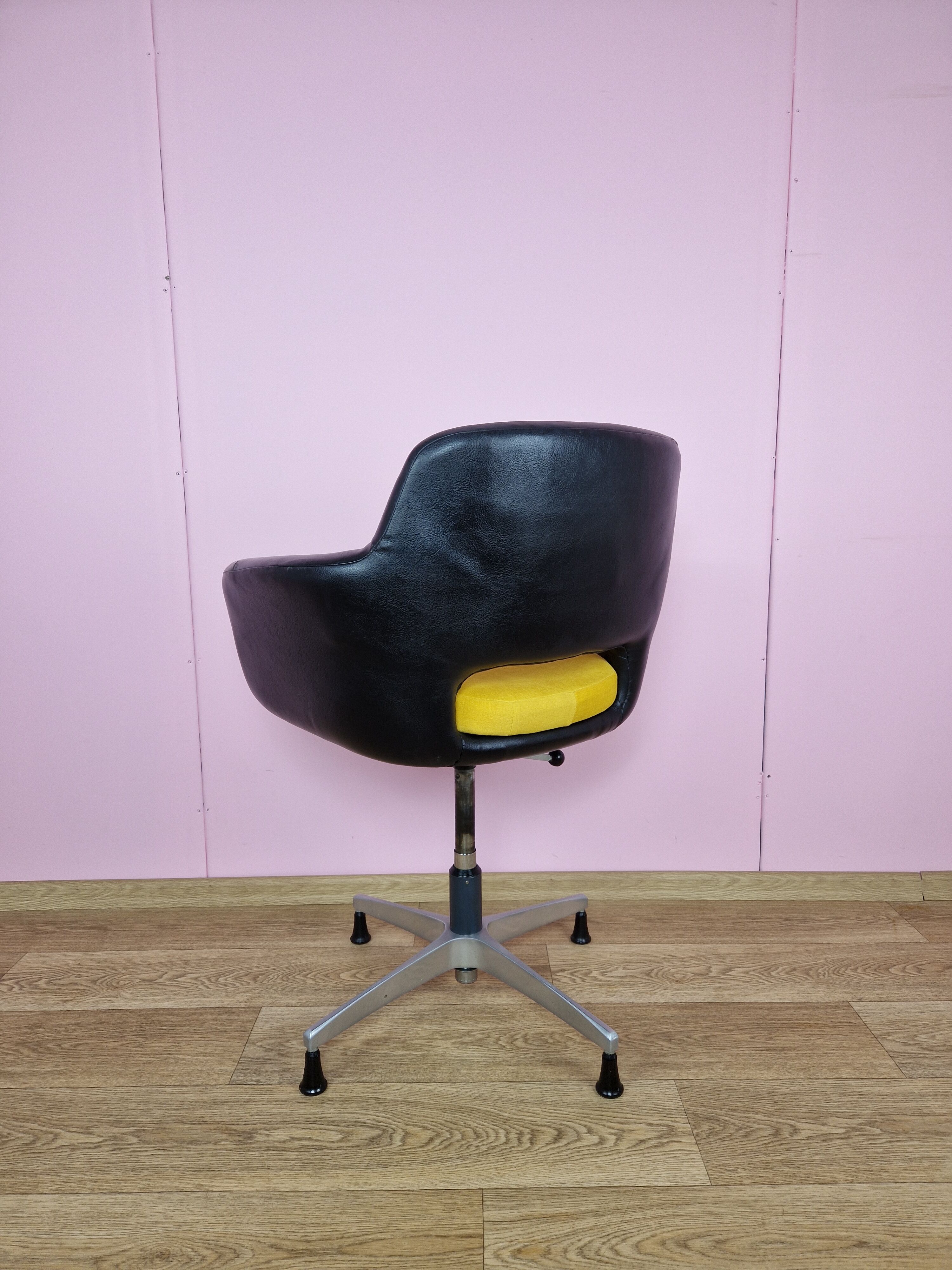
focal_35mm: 23
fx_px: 843
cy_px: 635
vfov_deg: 73.9
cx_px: 476
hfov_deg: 58.9
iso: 50
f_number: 1.8
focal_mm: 5.4
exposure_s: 1/232
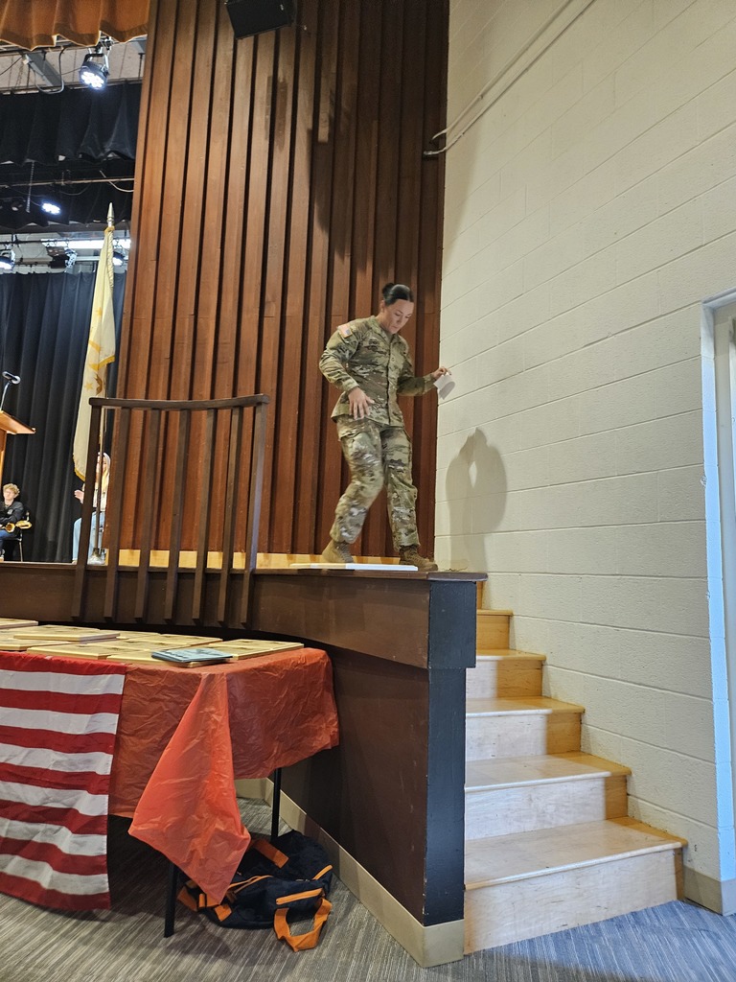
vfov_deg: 73.9
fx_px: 652
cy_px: 491
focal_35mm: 23
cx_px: 368
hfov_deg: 58.9
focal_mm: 5.4
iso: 640
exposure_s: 1/60
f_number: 1.8
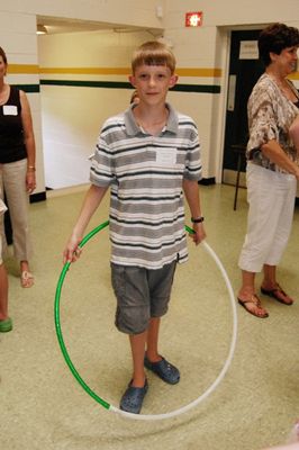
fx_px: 449
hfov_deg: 36.8
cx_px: 150
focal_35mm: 36
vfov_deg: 53.2
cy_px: 225
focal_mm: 24
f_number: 5
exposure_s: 1/160
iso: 1600
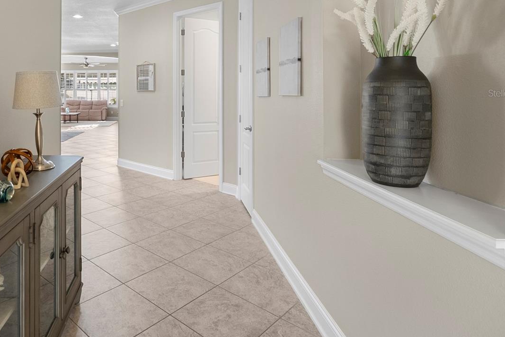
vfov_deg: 51.4
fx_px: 337
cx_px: 152
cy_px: 93
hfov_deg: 70.6
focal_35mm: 24
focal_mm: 16
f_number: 8
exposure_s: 1/15
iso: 2000
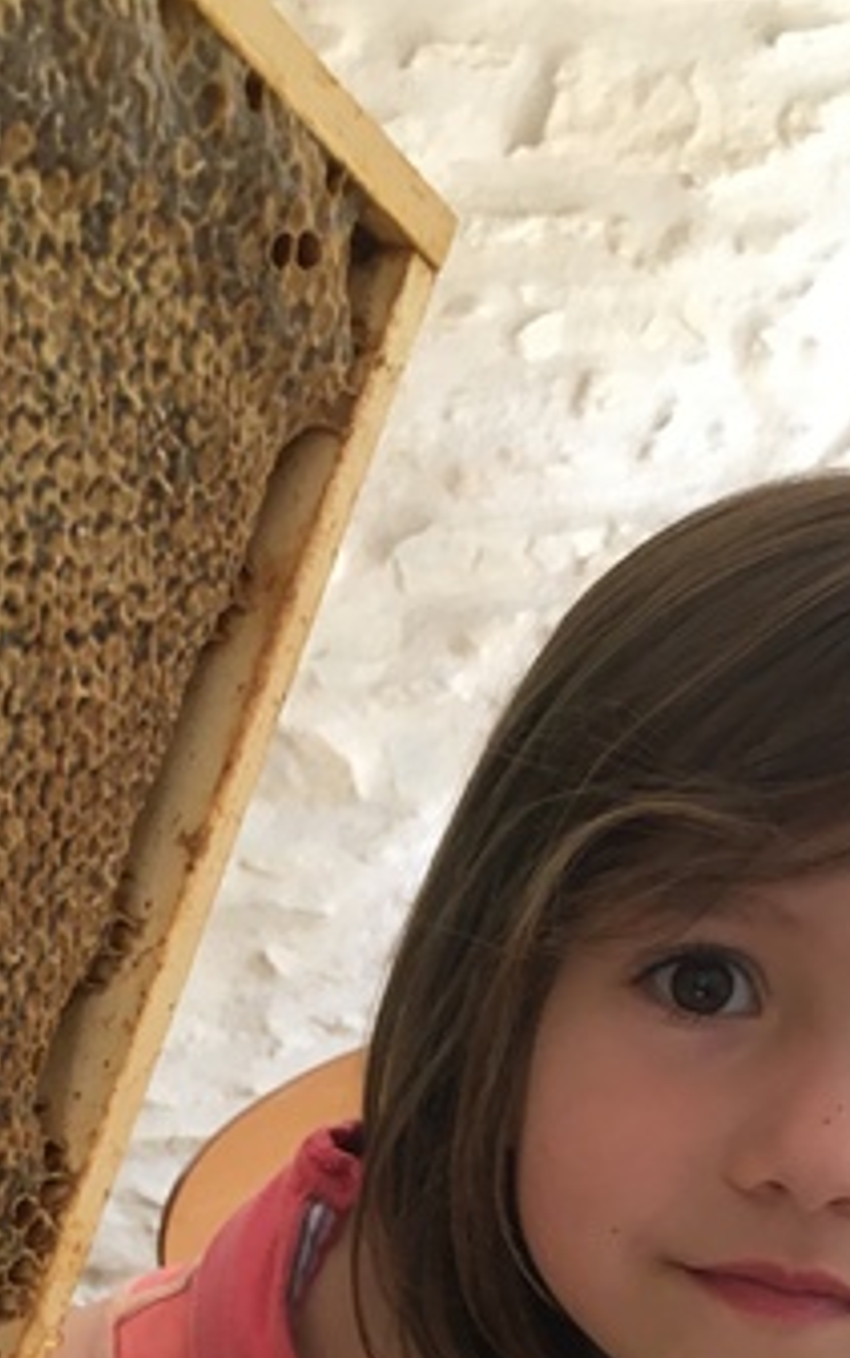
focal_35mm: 70
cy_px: 1414
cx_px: 201
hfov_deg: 18.5
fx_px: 2591
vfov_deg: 27.4
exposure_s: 1/33
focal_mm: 4.15
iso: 40
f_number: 2.2
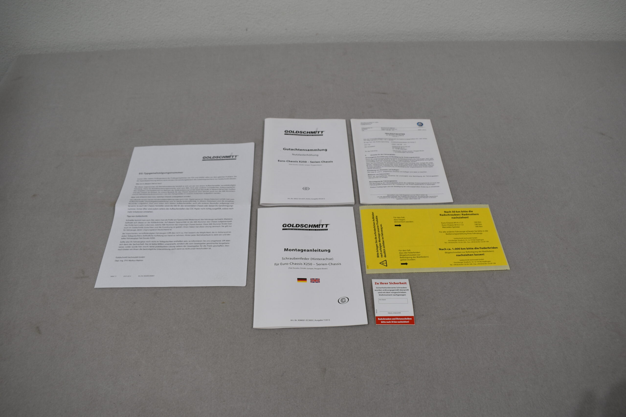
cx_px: 313
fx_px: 522
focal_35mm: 30
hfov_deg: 61.9
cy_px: 208
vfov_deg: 43.6
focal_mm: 20
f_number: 5.6
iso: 220
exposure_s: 1/125
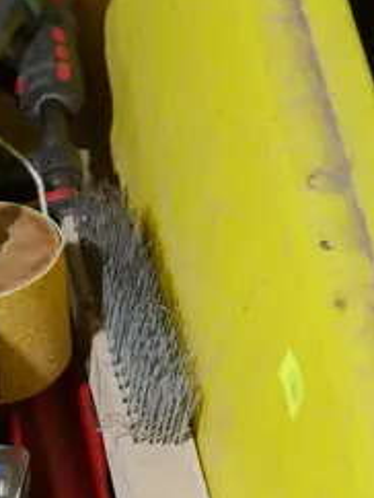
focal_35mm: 161
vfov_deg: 12.2
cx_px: -280
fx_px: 2315
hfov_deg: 8.9
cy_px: 389
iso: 640
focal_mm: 19
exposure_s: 1/60
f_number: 4.1
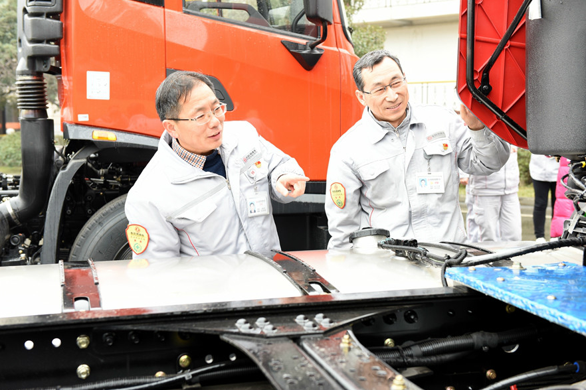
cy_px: 193
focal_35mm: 51
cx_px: 289
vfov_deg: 26.5
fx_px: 830
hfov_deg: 38.9
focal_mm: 50
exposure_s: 1/160
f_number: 5
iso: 640
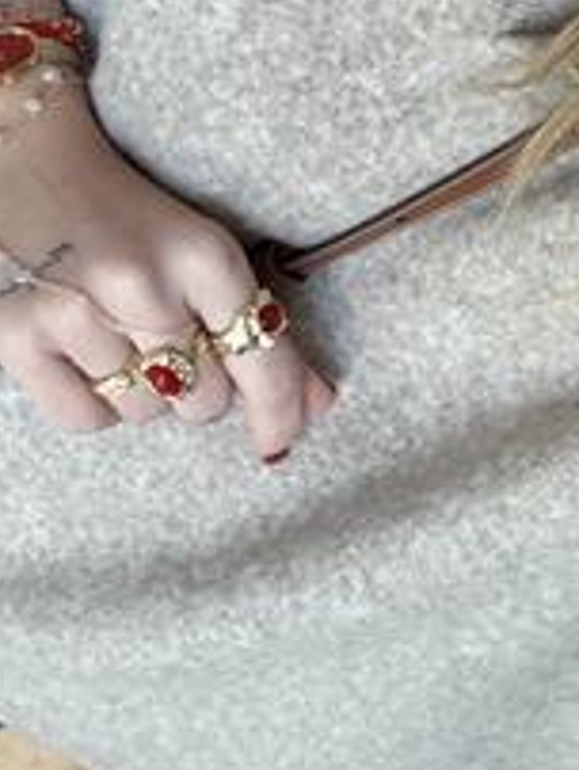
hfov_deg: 18.6
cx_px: 396
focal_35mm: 79
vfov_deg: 23.8
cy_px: 40
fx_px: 1758
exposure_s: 1/60
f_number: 1.9
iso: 250
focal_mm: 2.71
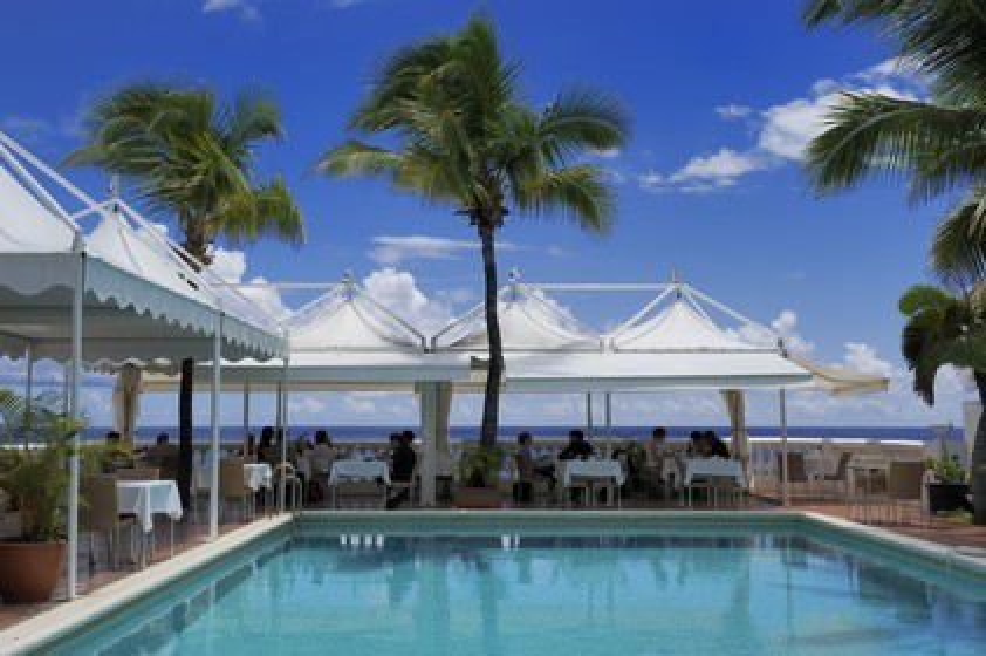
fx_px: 985
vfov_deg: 36.8
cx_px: 493
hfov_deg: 53.2
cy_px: 328
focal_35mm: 36
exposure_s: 1/160
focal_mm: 36
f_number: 20
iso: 200
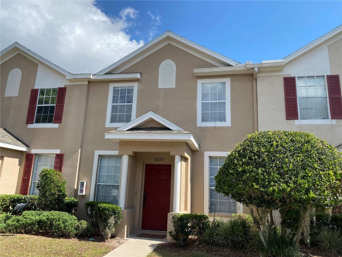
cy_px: 128
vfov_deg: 53.1
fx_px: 257
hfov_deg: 67.3
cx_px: 171
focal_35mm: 26
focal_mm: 4.25
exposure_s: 1/2105
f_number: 1.8
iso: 32
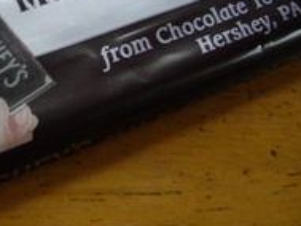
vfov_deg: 20.9
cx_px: 28
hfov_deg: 27.1
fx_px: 600
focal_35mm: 69
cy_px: 21
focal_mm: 5.8
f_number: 2.8
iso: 160
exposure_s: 1/15
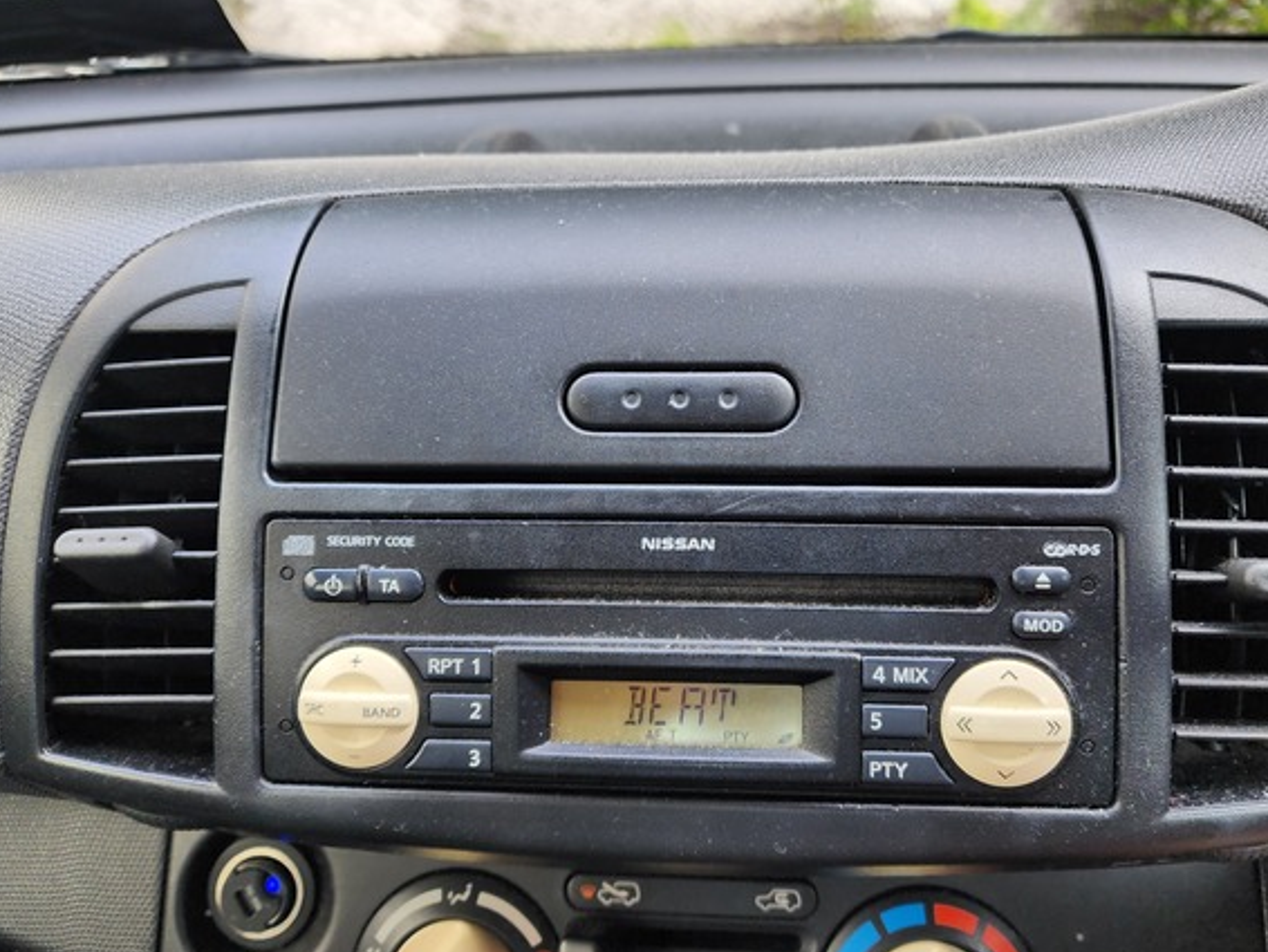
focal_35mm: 26
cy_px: 461
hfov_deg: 67.2
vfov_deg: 53.1
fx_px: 953
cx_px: 674
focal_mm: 6.4
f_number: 1.8
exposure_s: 1/180
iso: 64
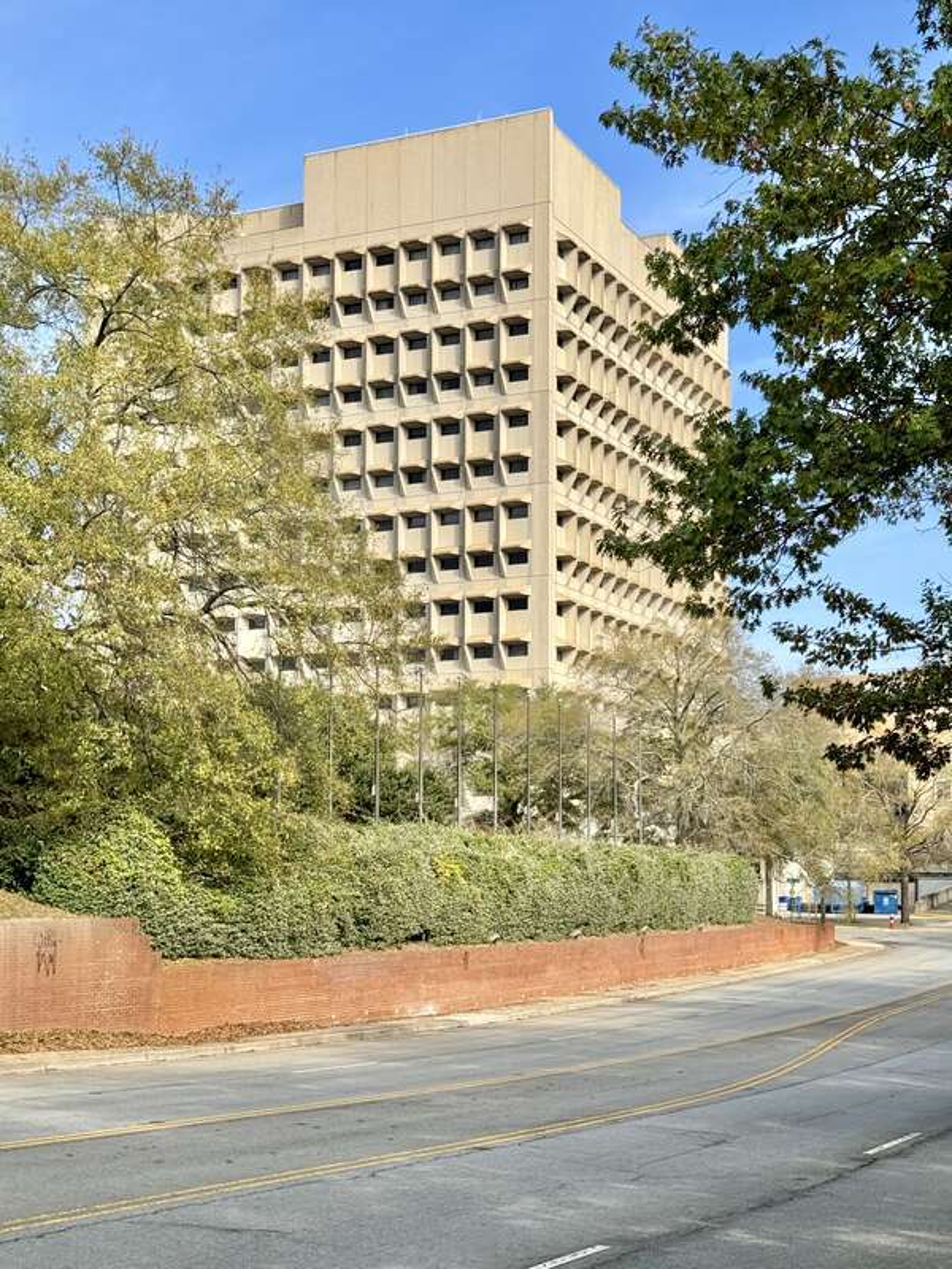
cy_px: 634
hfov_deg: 30.3
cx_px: 476
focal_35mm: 48
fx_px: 1760
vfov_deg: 39.7
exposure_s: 1/2959
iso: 64
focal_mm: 6.86
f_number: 1.78
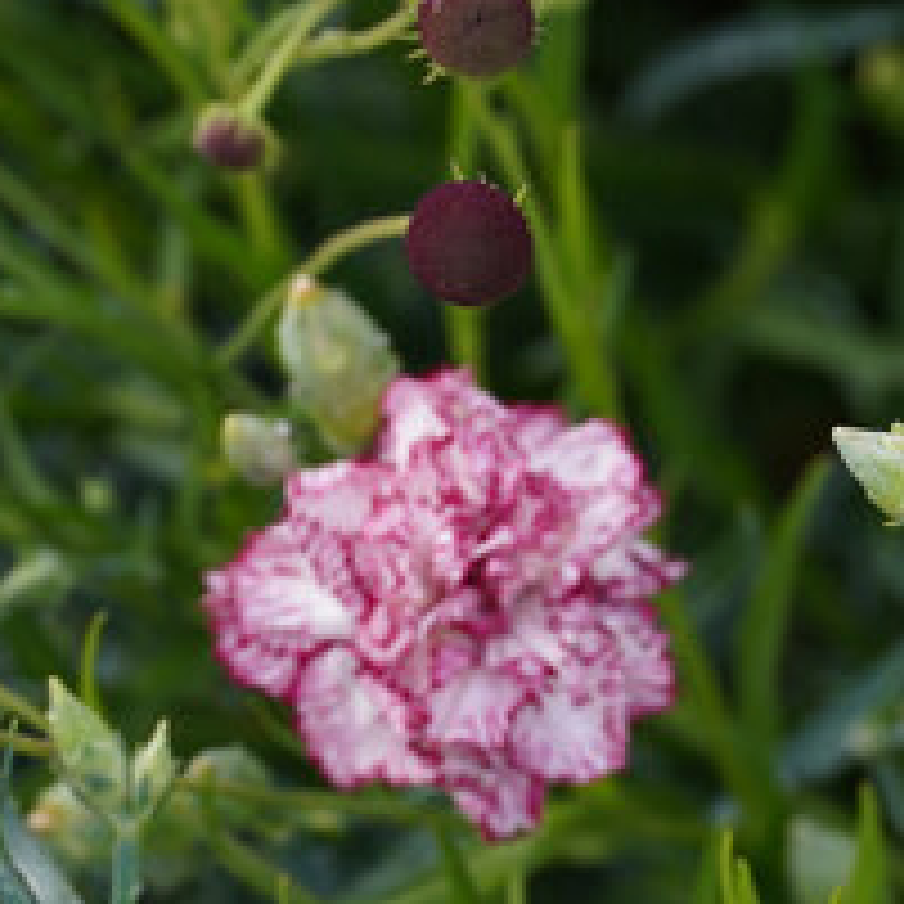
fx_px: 7739
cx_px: 906
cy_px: 546
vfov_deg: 6.7
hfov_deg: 6.7
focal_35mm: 262
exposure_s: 1/160
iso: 320
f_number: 5.6
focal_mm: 93
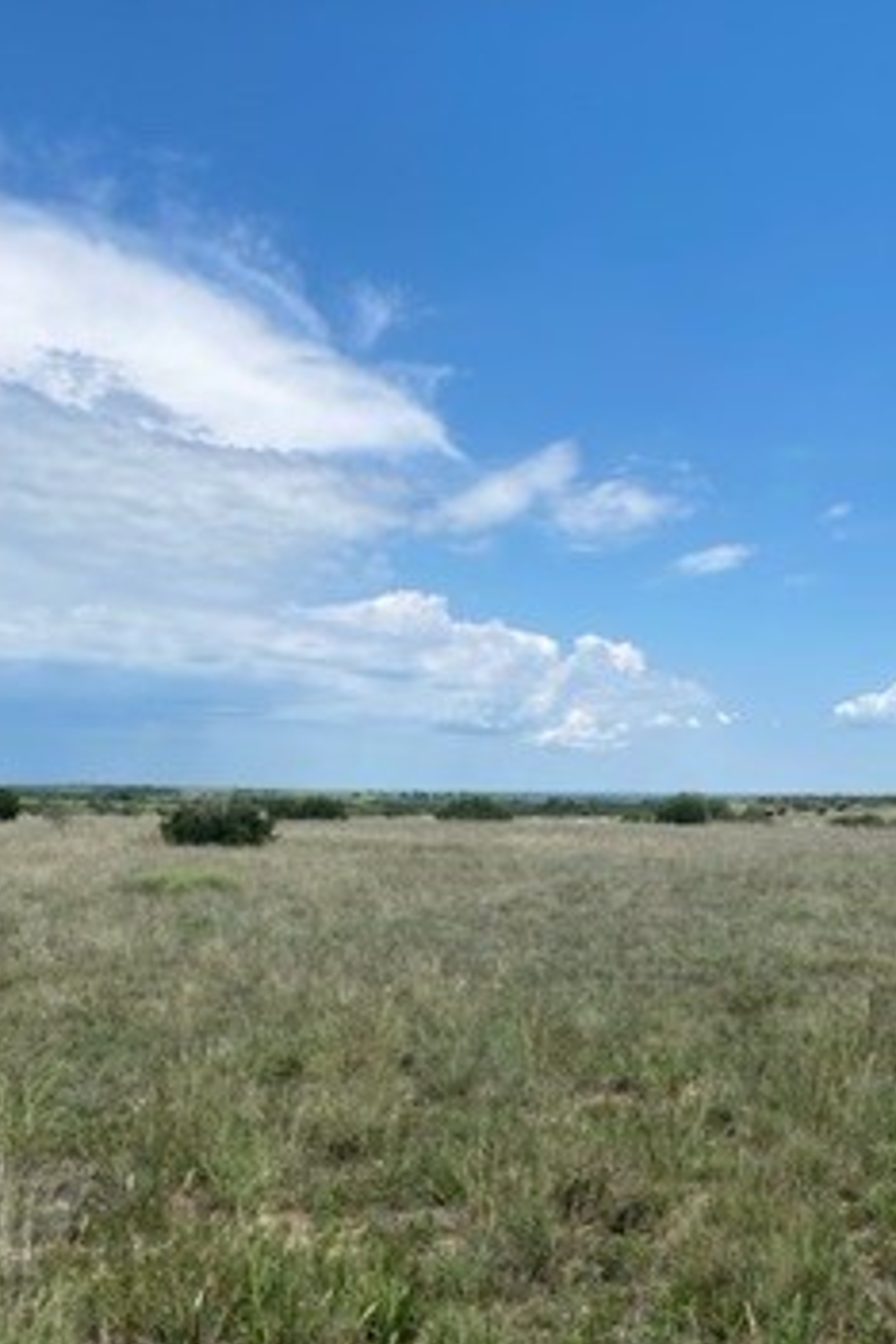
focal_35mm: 37
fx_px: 1381
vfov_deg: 51.5
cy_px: 819
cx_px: 678
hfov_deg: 35.1
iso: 32
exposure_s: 1/4115
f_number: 1.8
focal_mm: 4.25
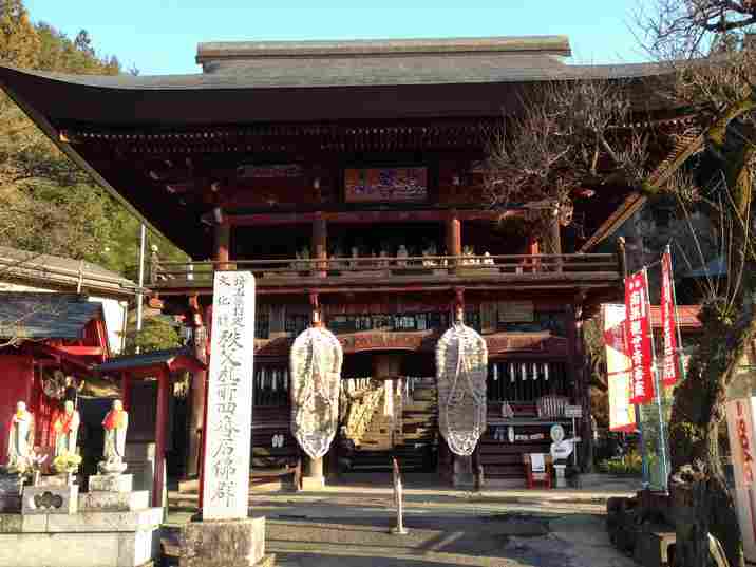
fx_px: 764
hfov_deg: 52.6
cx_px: 378
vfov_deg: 40.7
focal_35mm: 35
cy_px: 284
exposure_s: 1/225
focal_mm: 4.28
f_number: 2.4
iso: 50
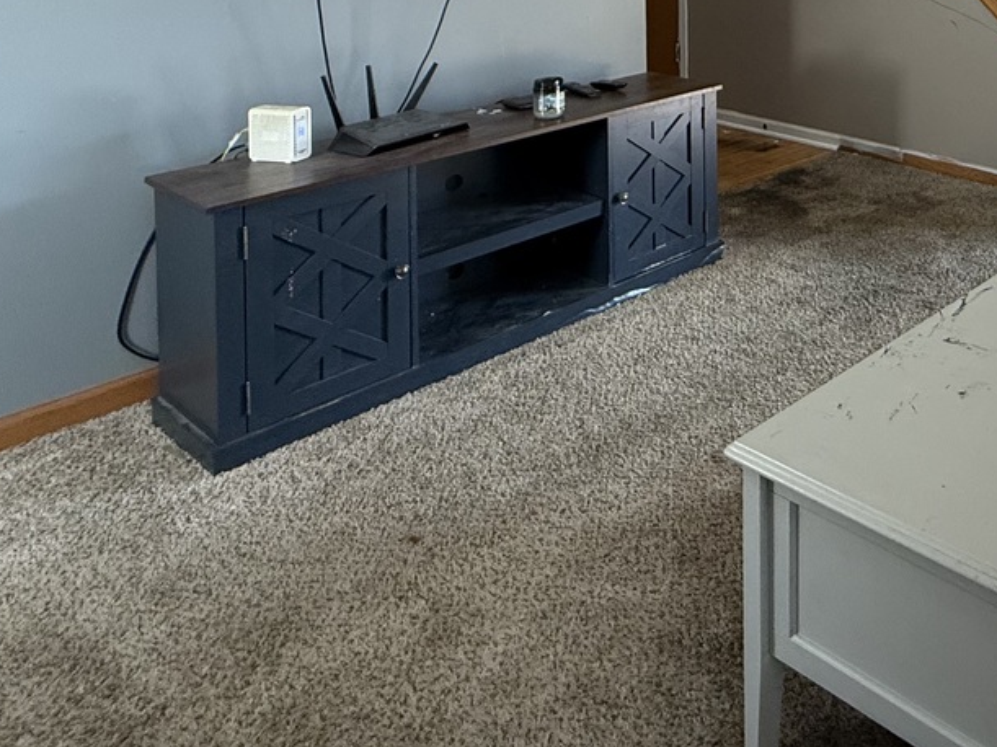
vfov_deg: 35.6
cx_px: 1046
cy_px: -106
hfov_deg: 44.8
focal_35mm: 33
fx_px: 950
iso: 250
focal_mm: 2.22
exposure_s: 1/99
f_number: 2.2
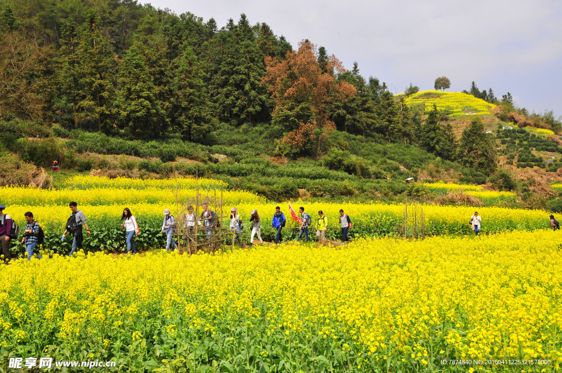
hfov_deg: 51.3
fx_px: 585
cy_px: 186
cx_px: 281
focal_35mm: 38
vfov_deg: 35.4
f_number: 10
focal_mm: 25
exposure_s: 1/400
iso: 200
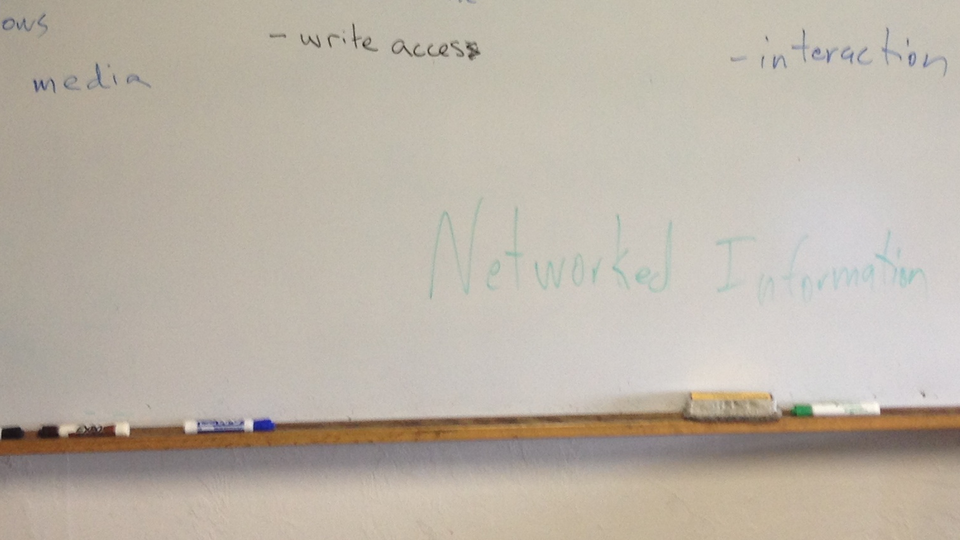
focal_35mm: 82
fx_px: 2087
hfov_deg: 25.9
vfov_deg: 14.4
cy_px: -36
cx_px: 553
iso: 80
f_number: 2.4
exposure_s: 1/20
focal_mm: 4.28
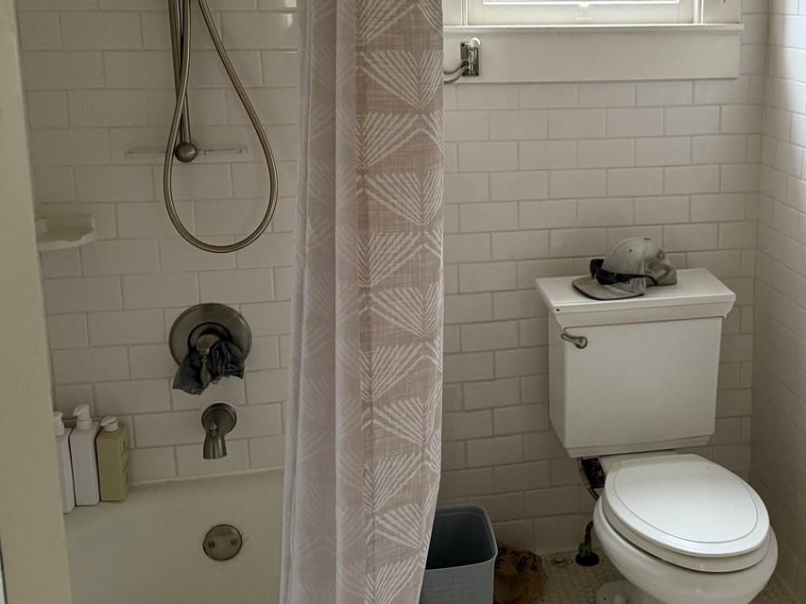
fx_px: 1048
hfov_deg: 41.4
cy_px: 225
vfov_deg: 32.0
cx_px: 557
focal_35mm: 45
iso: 250
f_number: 1.78
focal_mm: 6.76
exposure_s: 1/60
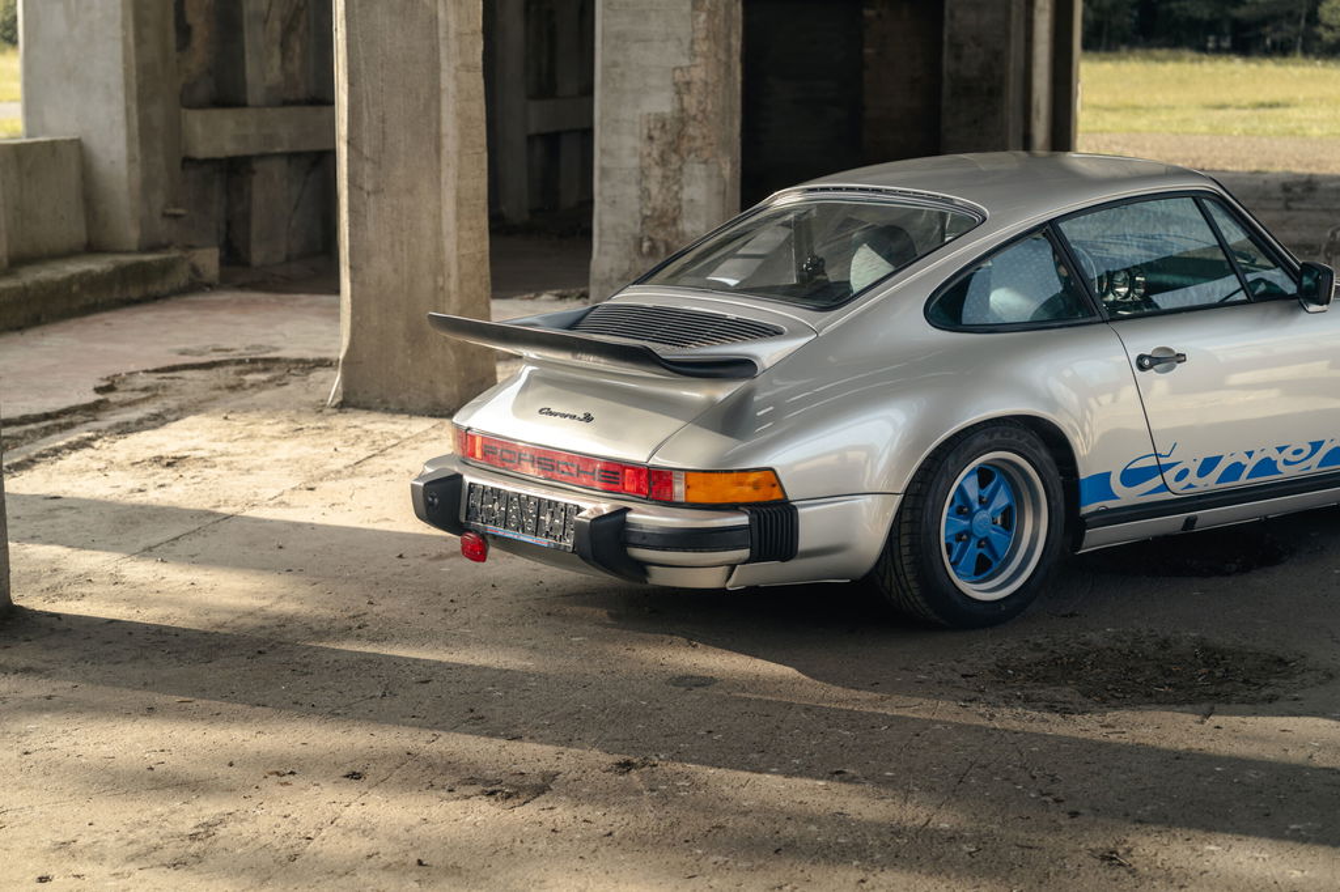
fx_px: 2605
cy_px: 446
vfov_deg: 19.4
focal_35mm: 70
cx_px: 670
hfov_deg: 28.9
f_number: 4
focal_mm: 70
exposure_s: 1/320
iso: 200
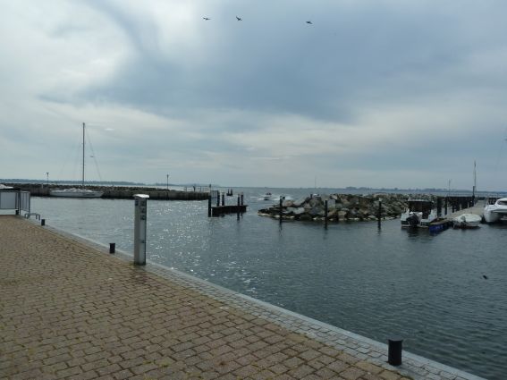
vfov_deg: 54.9
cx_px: 254
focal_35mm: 25
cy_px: 190
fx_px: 366
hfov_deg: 69.4
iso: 125
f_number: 5.6
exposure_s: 1/640
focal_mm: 4.1
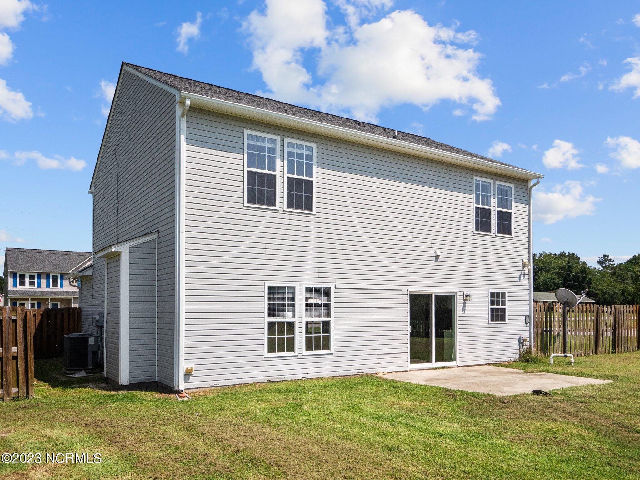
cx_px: 320
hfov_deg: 63.4
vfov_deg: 49.7
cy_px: 240
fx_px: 518
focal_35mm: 28
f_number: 5.6
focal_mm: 14
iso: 400
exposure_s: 1/5000
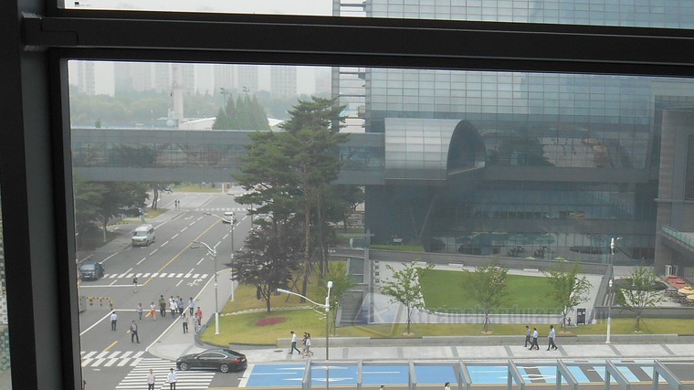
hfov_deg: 32.4
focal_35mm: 64
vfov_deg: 18.6
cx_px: 488
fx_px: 1177
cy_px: 314
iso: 80
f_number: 3.6
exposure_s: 1/400
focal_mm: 5.5
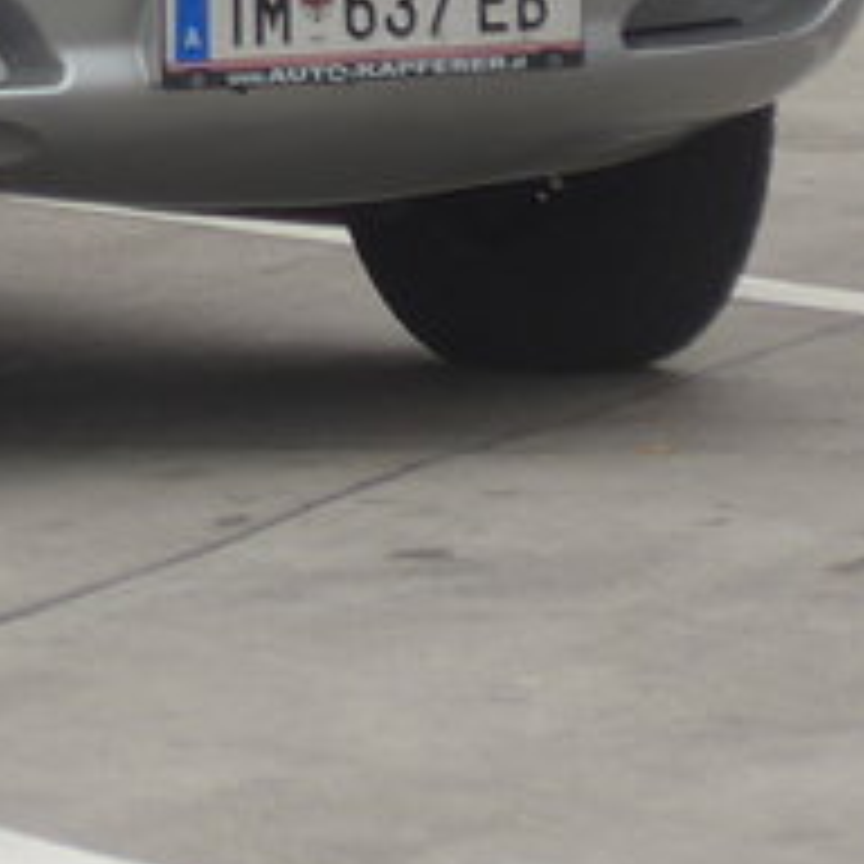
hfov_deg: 3.2
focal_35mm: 536
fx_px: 15136
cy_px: -1012
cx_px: -1058
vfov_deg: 3.2
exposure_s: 1/125
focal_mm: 19.2
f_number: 4.7
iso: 80
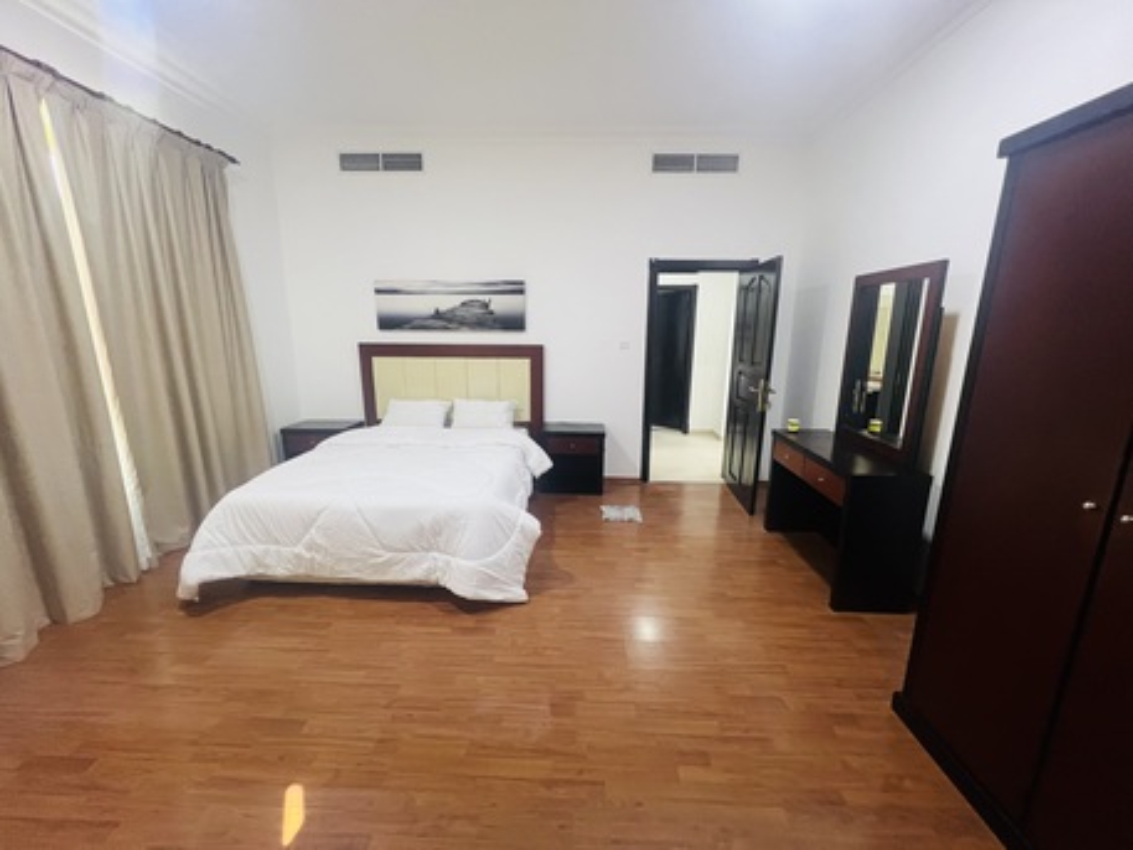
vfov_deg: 89.9
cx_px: 566
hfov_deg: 106.2
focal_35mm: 13
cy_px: 425
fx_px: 426
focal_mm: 1.57
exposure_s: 1/60
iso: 250
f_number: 1.8
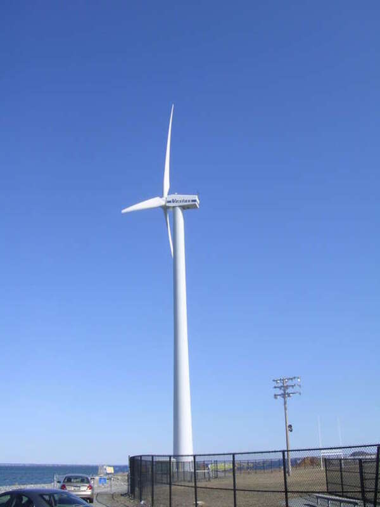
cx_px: 190
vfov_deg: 49.0
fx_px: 556
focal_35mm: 38
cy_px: 254
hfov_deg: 37.7
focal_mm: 5.8
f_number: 5.6
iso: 100
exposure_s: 1/308
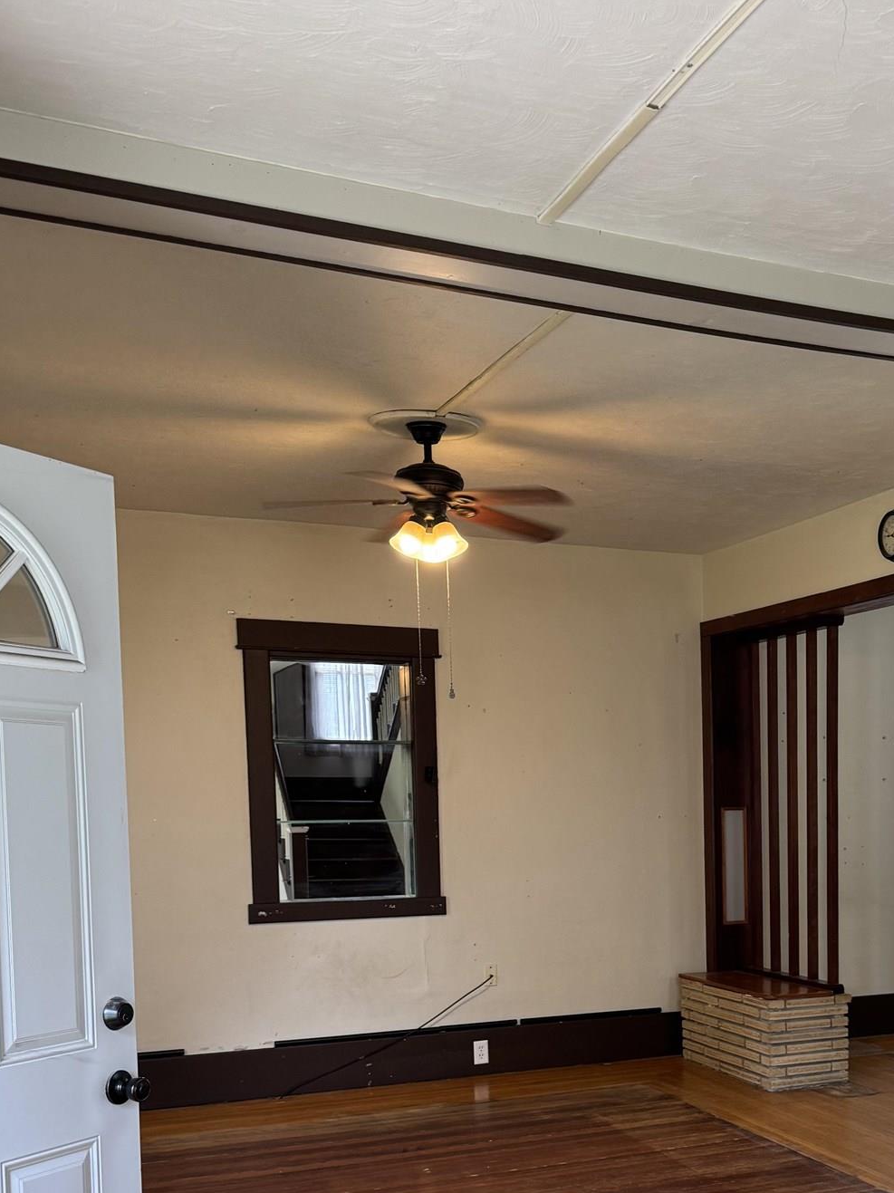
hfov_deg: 33.3
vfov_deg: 43.4
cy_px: 897
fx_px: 1447
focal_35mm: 42
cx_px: 722
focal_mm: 6.76
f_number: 1.78
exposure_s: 1/60
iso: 160
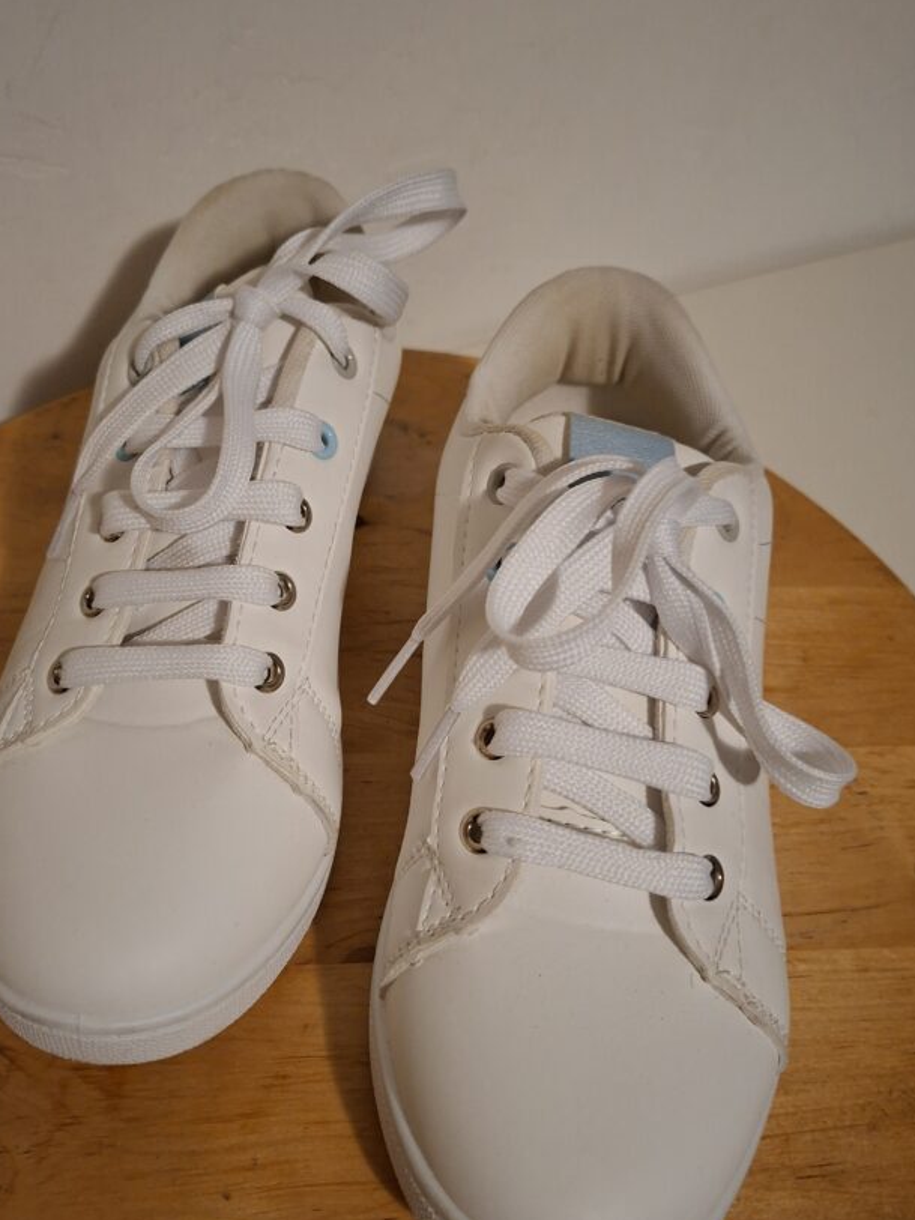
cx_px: 397
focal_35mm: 29
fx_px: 1022
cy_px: 640
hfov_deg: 48.1
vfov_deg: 61.6
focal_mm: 5.54
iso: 640
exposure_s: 1/25
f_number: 1.8
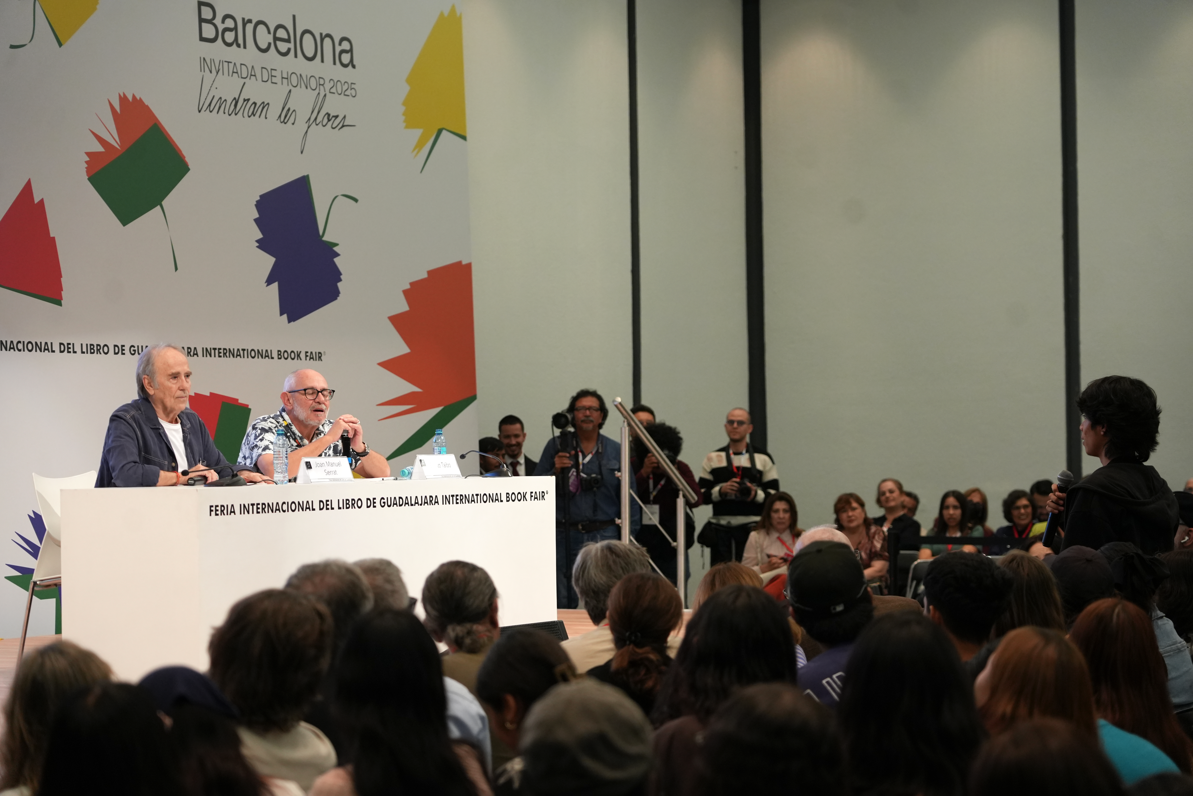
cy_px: 398
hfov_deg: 23.9
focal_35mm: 85
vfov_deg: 16.1
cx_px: 596
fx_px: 2817
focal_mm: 85
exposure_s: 1/160
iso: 2000
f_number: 4
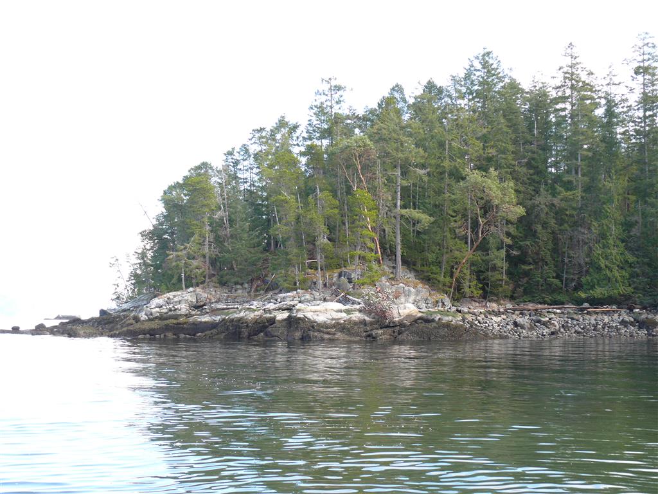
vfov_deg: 29.7
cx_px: 329
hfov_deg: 38.9
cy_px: 247
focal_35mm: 49
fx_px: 931
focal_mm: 10.4
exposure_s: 1/125
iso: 100
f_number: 3.6
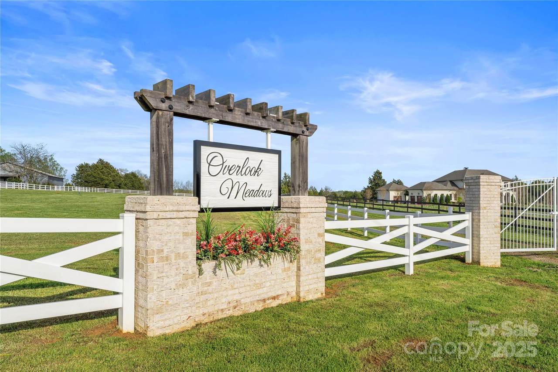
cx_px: 279
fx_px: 372
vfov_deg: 53.1
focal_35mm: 24
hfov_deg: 73.8
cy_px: 186
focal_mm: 24
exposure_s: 1/320
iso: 160
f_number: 11
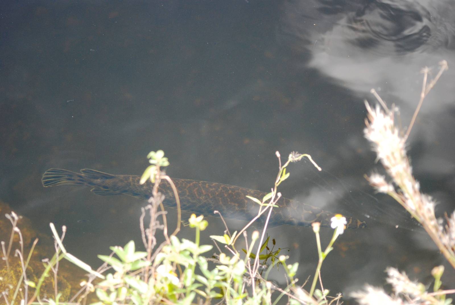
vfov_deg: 9.7
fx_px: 1803
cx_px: 228
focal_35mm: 142
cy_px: 152
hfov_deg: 14.4
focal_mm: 95
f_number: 4.2
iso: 400
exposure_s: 1/250
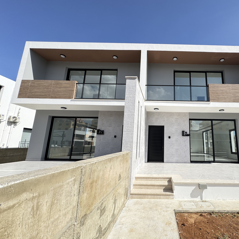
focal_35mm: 17
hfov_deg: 81.0
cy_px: 118
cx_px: 161
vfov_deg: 84.0
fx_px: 133
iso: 50
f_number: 2.2
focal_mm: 2.22
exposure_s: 1/1789
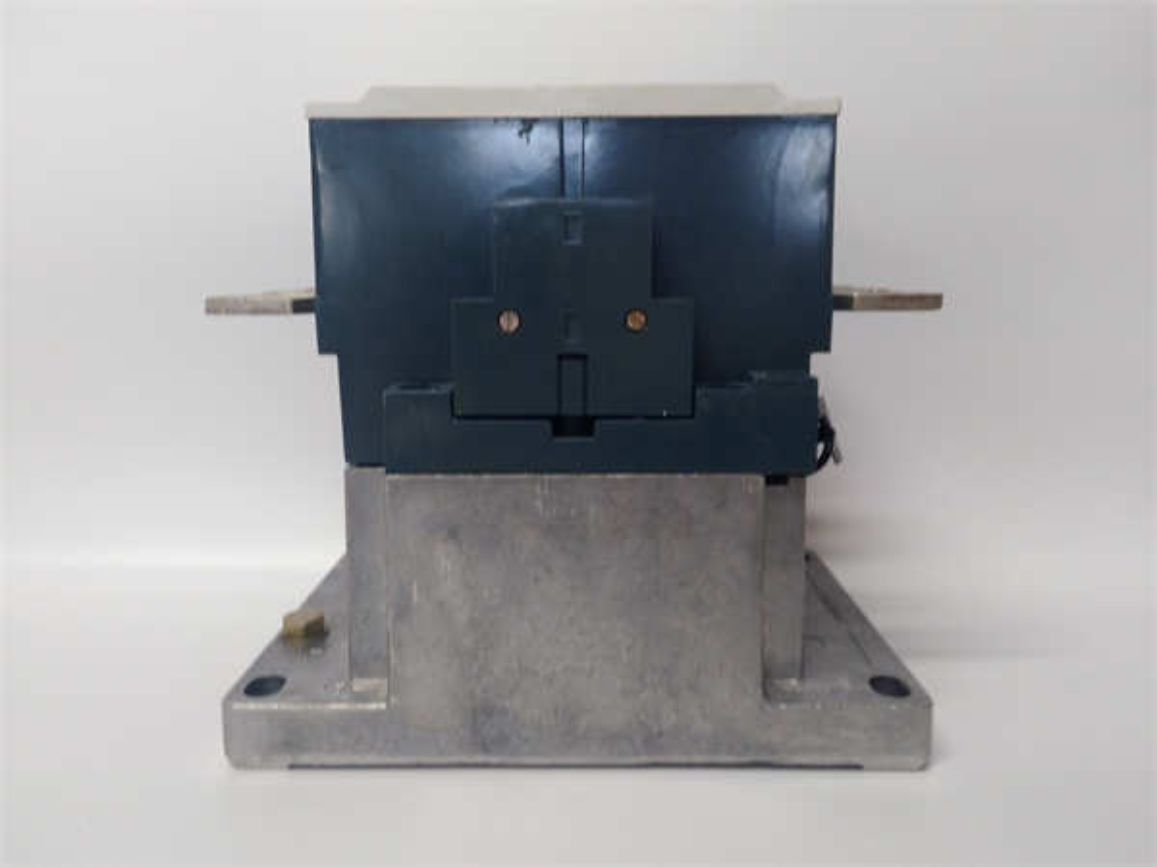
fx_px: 902
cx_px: 578
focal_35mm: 27
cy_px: 434
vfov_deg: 51.4
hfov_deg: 65.3
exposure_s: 1/33
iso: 194
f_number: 2
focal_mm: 3.79
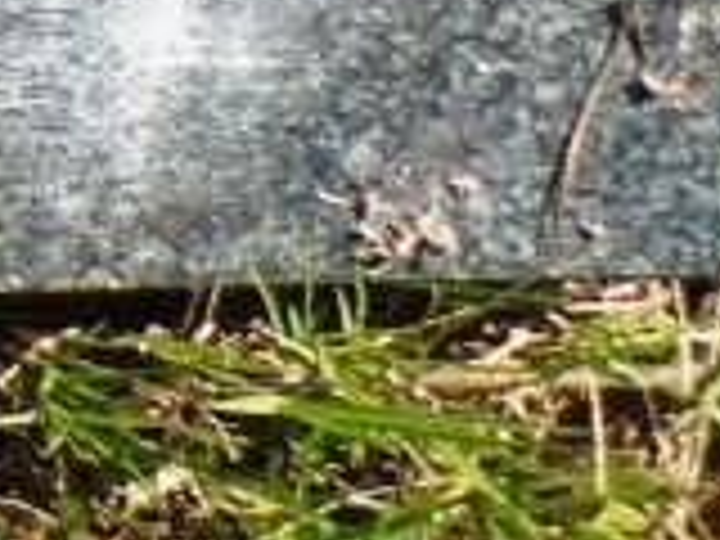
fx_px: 5782
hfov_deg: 6.5
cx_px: -1480
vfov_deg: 4.9
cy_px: -1426
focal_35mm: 278
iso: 100
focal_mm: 6.1
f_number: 2.8
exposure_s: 1/1000
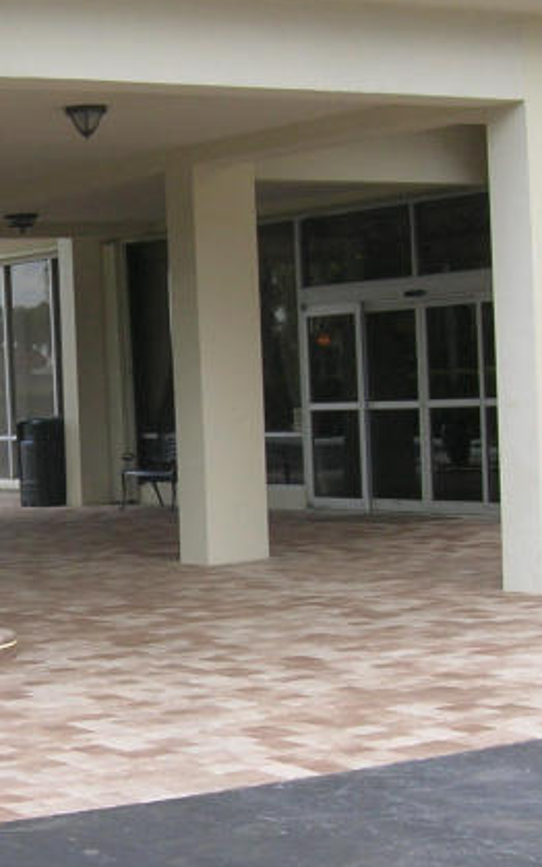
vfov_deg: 23.5
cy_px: 507
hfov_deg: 14.6
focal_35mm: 88
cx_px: 17
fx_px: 2079
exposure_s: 1/94.1
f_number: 4.9
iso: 50
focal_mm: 5.7
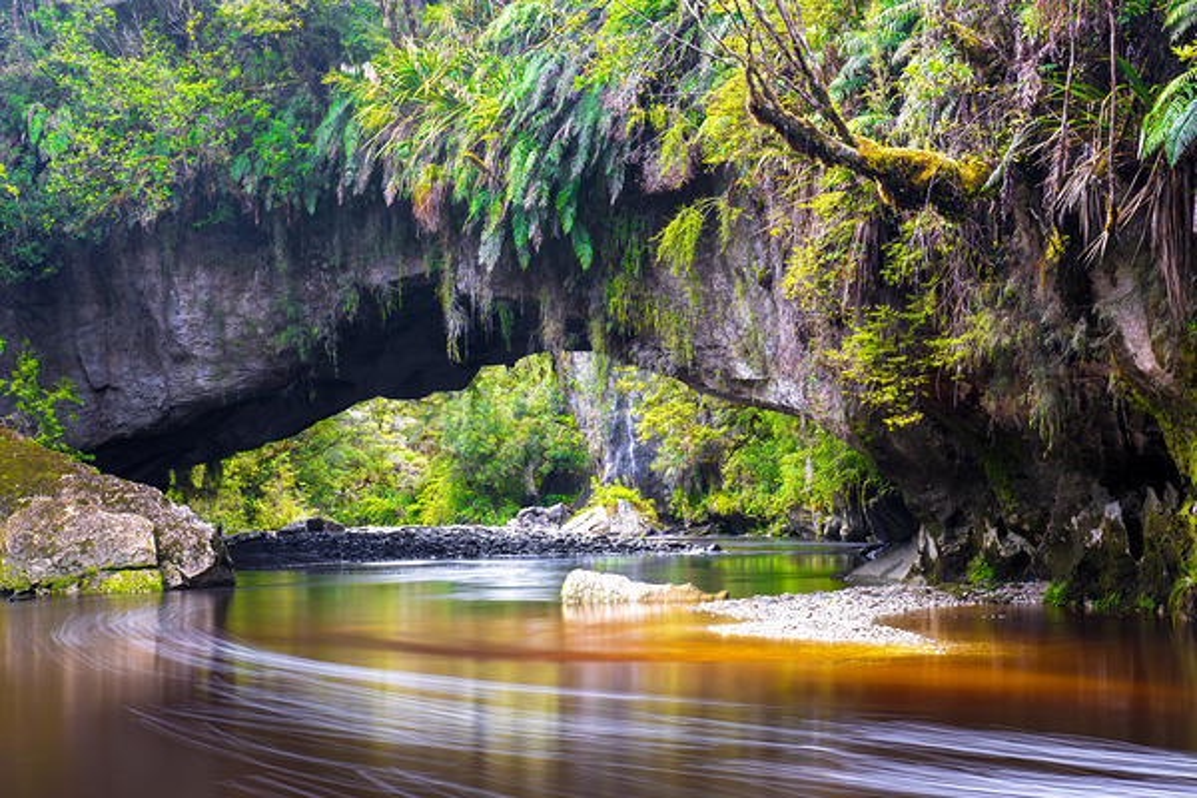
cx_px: 598
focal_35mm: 70
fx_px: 2327
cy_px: 399
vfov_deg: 19.5
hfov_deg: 28.8
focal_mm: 70
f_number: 16
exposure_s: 13
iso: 31
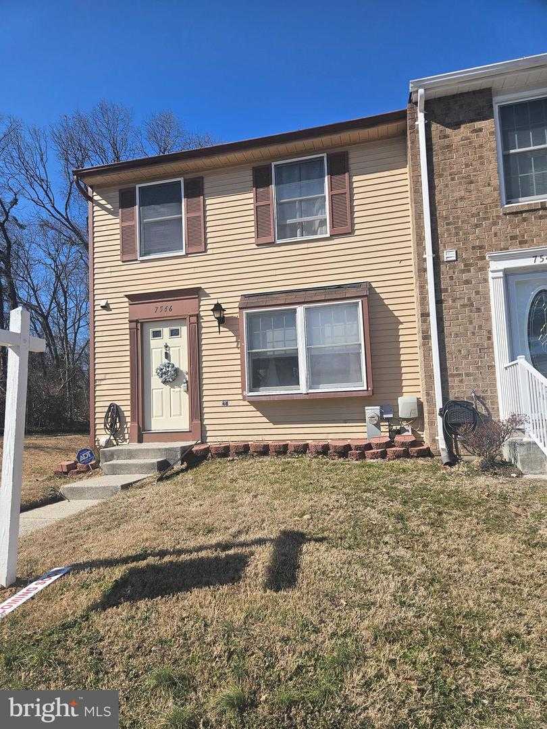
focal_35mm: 23
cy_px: 364
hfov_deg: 58.9
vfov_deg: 73.9
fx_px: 485
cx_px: 274
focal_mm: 5.4
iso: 25
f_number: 1.8
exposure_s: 1/2397
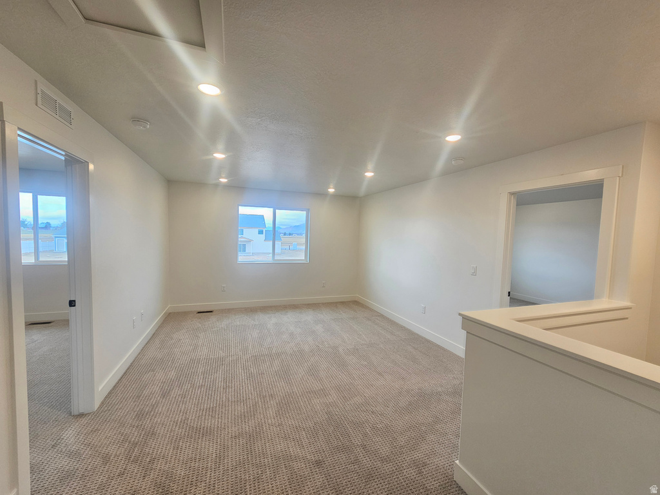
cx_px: 330
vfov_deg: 89.9
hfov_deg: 106.2
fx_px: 248
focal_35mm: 13
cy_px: 248
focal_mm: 2.2
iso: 80
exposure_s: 1/60
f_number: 2.2
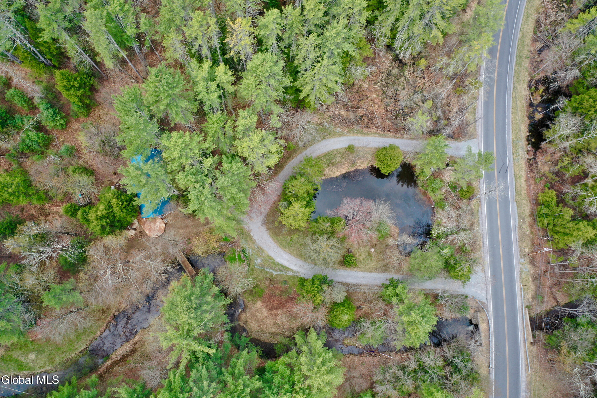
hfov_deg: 65.5
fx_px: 464
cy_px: 199
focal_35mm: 28
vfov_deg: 46.4
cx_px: 298
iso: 100
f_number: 3.2
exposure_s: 1/30
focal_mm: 10.26
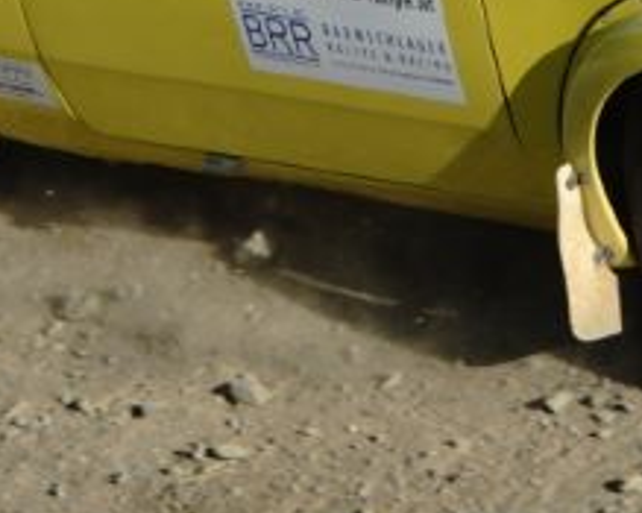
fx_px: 17587
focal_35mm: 926
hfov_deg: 2.1
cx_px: 320
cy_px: -255
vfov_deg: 1.7
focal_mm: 180
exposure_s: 1/640
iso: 200
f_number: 7.1
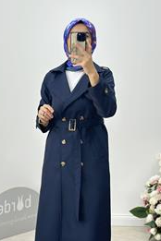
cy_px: 101
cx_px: 72
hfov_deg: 17.3
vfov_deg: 25.6
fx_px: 530
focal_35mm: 79
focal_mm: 6.86
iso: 80
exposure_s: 1/272
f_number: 1.78
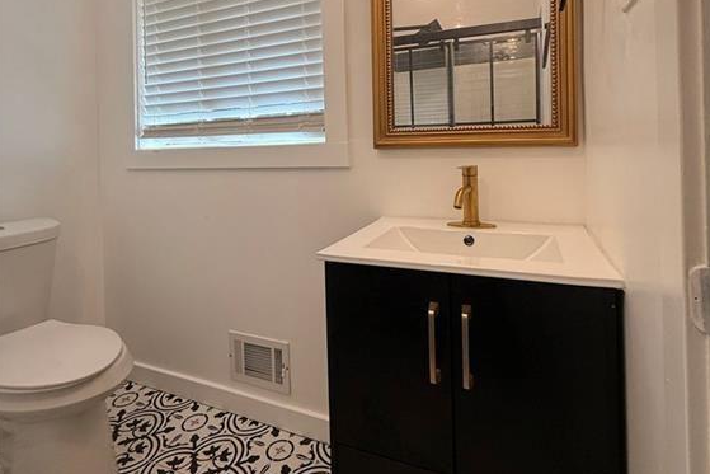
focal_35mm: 20
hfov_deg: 84.0
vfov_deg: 60.4
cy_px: 155
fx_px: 395
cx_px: 359
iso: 200
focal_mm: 2.22
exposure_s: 1/120
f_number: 2.2
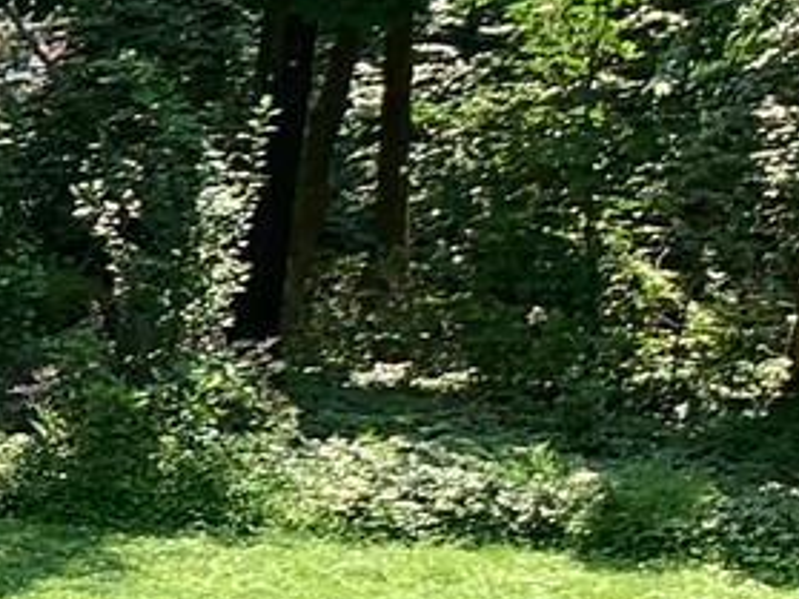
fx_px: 4407
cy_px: 275
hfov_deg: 8.5
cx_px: -1675
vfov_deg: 7.8
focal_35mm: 191
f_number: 1.8
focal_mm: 4.25
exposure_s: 1/483
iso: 25
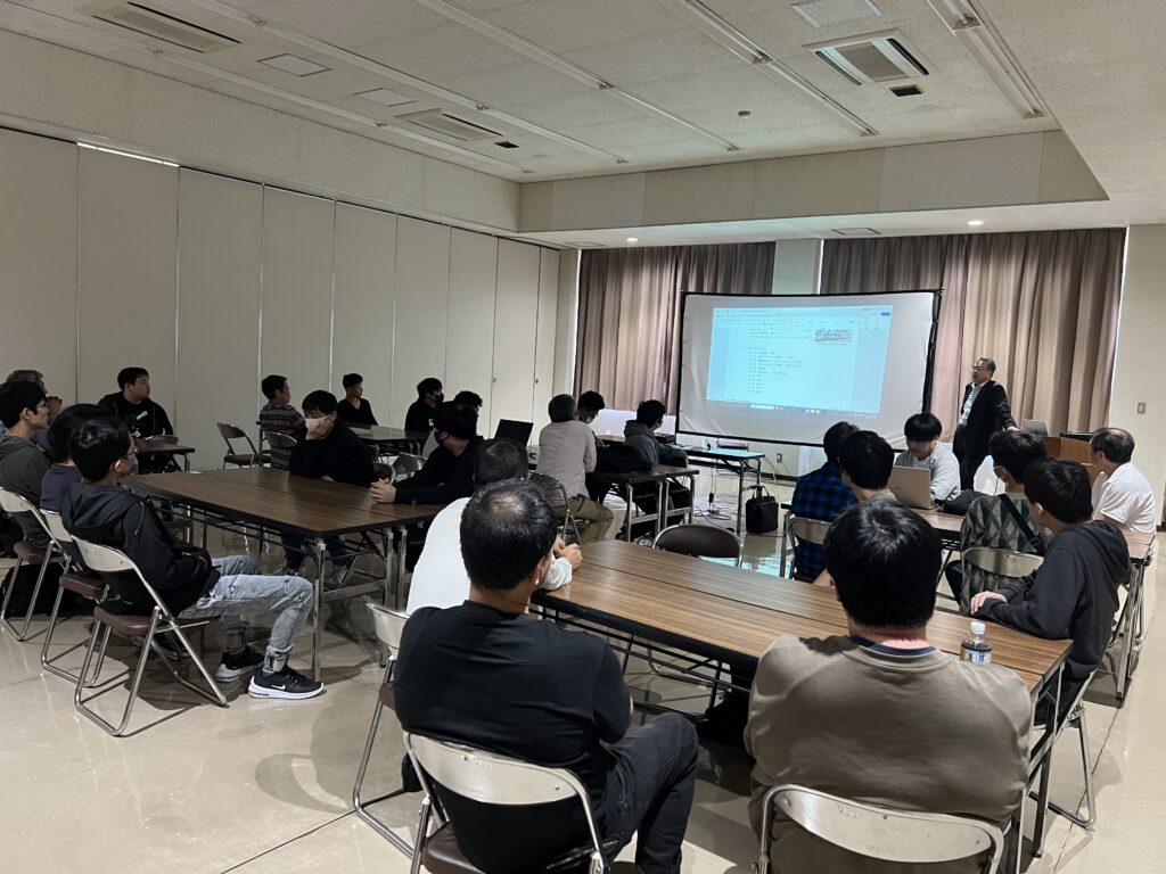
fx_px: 876
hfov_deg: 67.3
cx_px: 583
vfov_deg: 53.1
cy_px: 437
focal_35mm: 26
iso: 320
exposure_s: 1/60
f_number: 1.5
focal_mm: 5.7
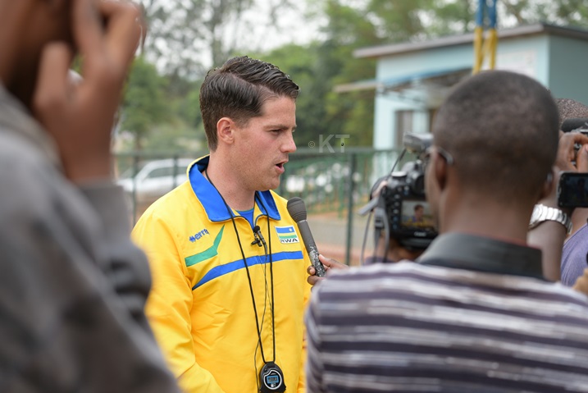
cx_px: 294
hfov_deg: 24.7
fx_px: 1340
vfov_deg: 16.7
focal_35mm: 82
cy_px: 196
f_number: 4.5
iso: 250
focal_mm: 82
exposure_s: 1/400
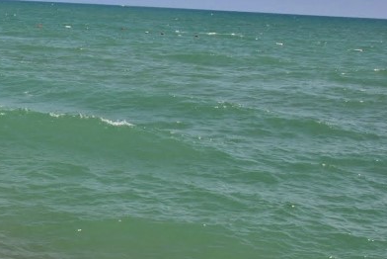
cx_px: -165
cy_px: 119
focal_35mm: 79
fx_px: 850
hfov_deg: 22.0
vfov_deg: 17.3
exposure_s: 1/320
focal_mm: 18
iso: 100
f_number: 9
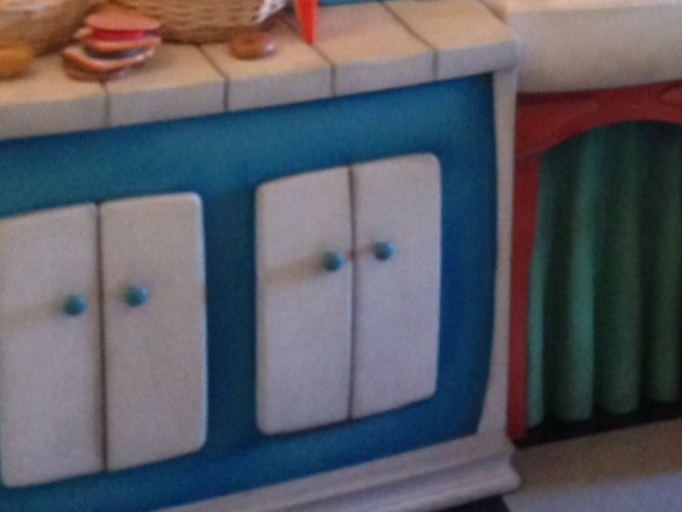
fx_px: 2070
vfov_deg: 13.8
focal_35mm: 105
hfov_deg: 18.2
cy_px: -75
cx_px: 701
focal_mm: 4.12
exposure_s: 1/20
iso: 320
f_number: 2.4
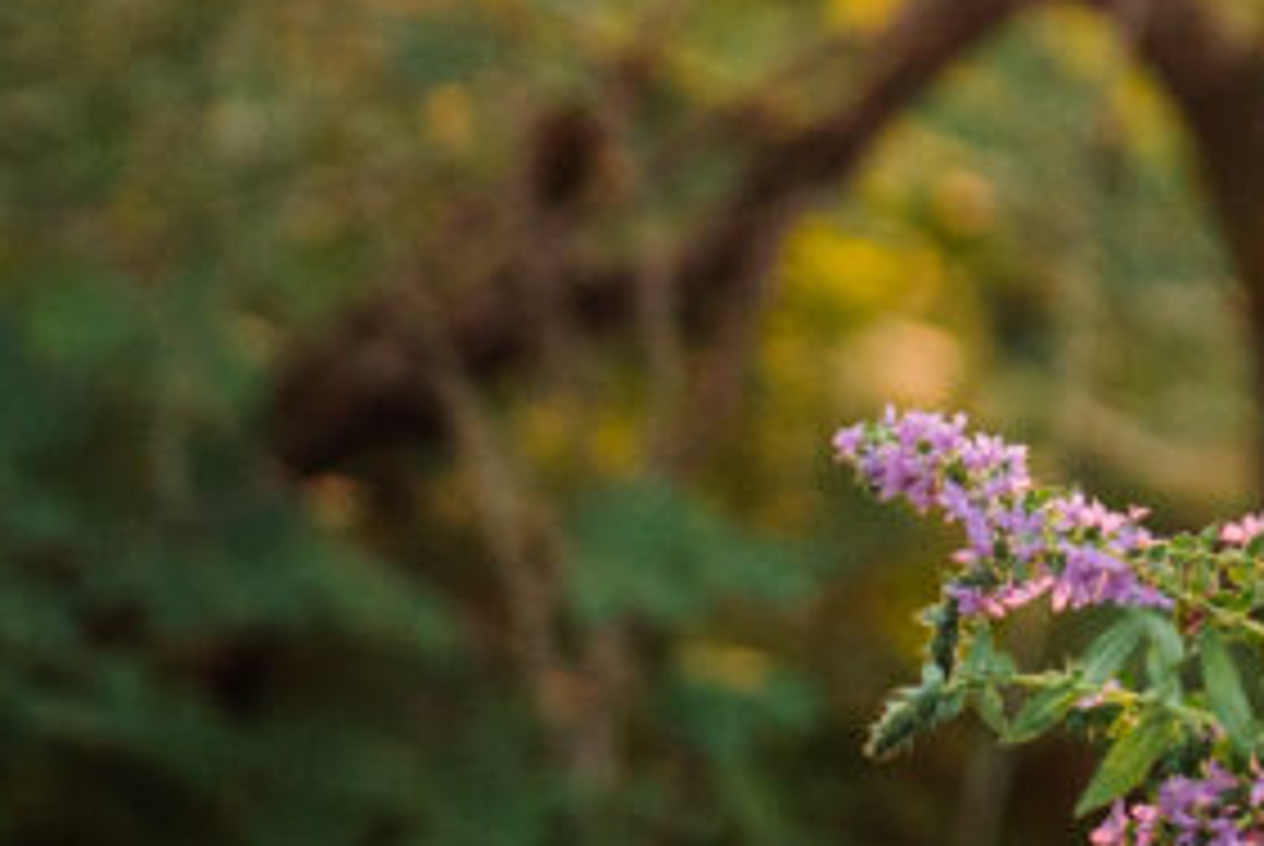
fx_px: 9595
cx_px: 1894
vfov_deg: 5.0
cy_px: 191
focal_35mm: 273
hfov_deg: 7.4
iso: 640
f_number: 1.2
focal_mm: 50
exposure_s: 1/500
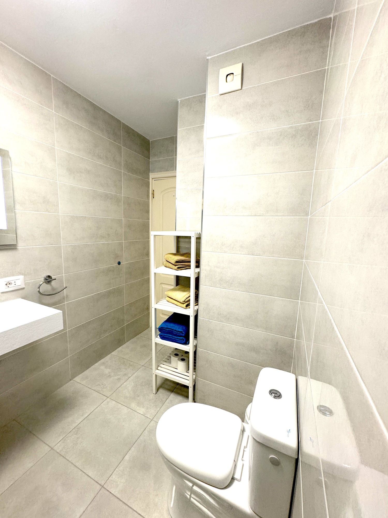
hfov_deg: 85.7
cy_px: 259
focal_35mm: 14
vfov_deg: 102.1
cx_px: 194
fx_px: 209
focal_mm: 2.22
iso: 200
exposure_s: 1/100
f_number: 2.2
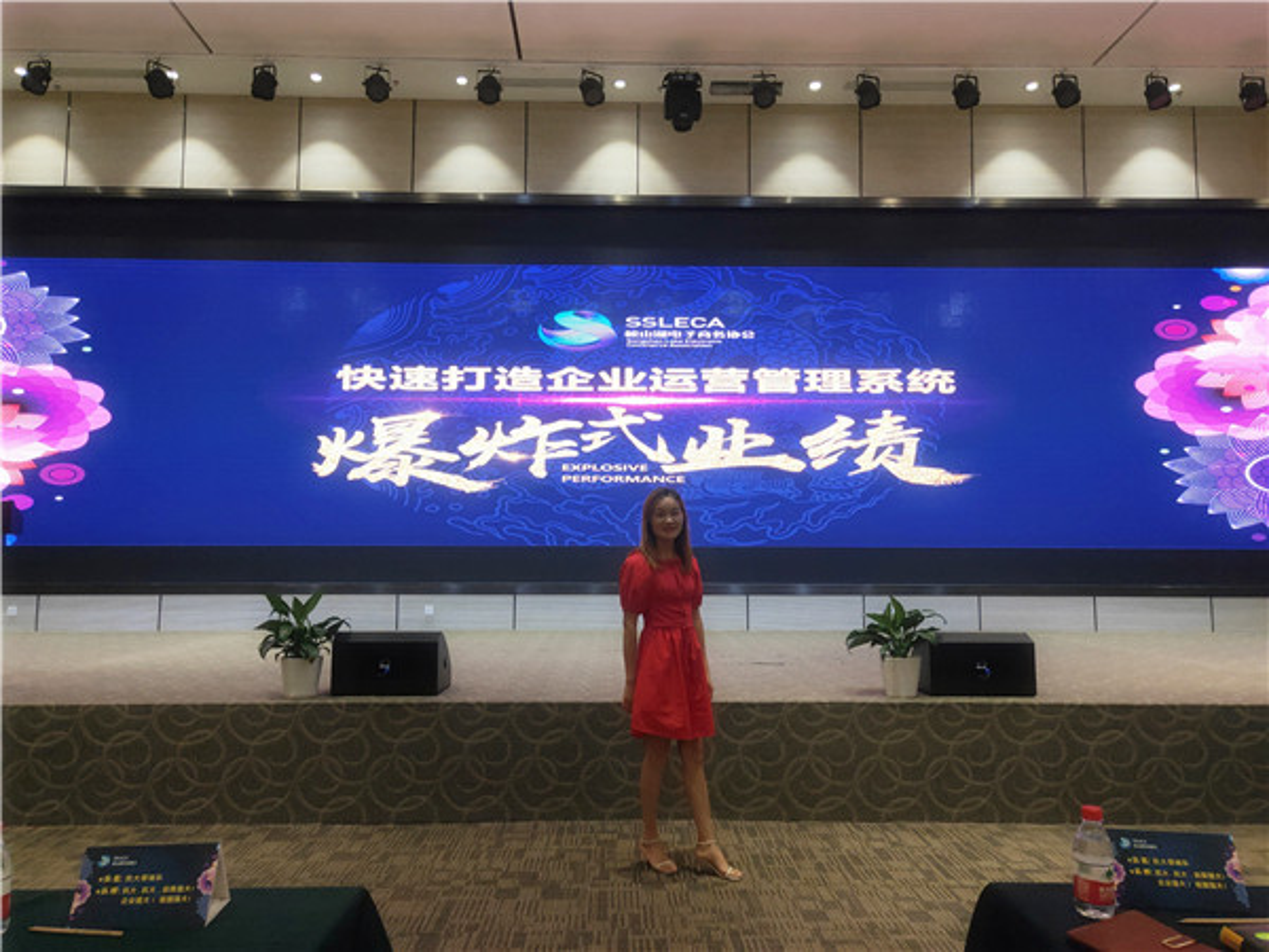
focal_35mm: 23
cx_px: 634
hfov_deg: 73.9
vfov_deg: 58.9
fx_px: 843
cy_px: 476
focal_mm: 3.97
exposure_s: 1/100
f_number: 1.7
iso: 172
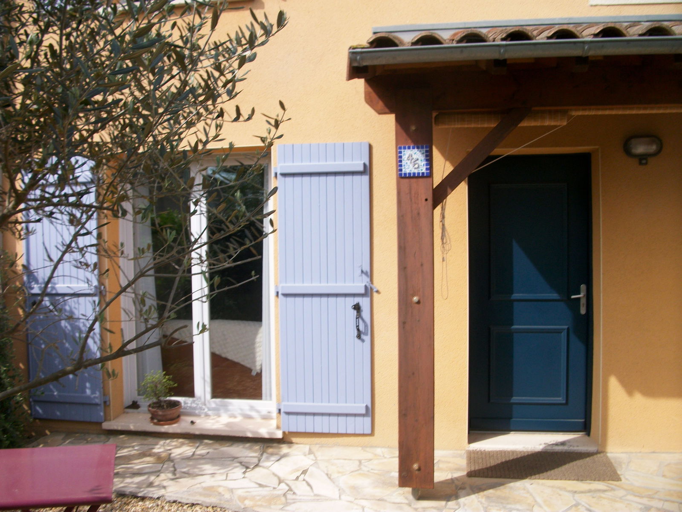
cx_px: 341
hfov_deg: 58.4
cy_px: 256
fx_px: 611
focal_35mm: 31
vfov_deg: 45.4
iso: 80
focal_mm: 5.7
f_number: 8.8
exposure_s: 1/100
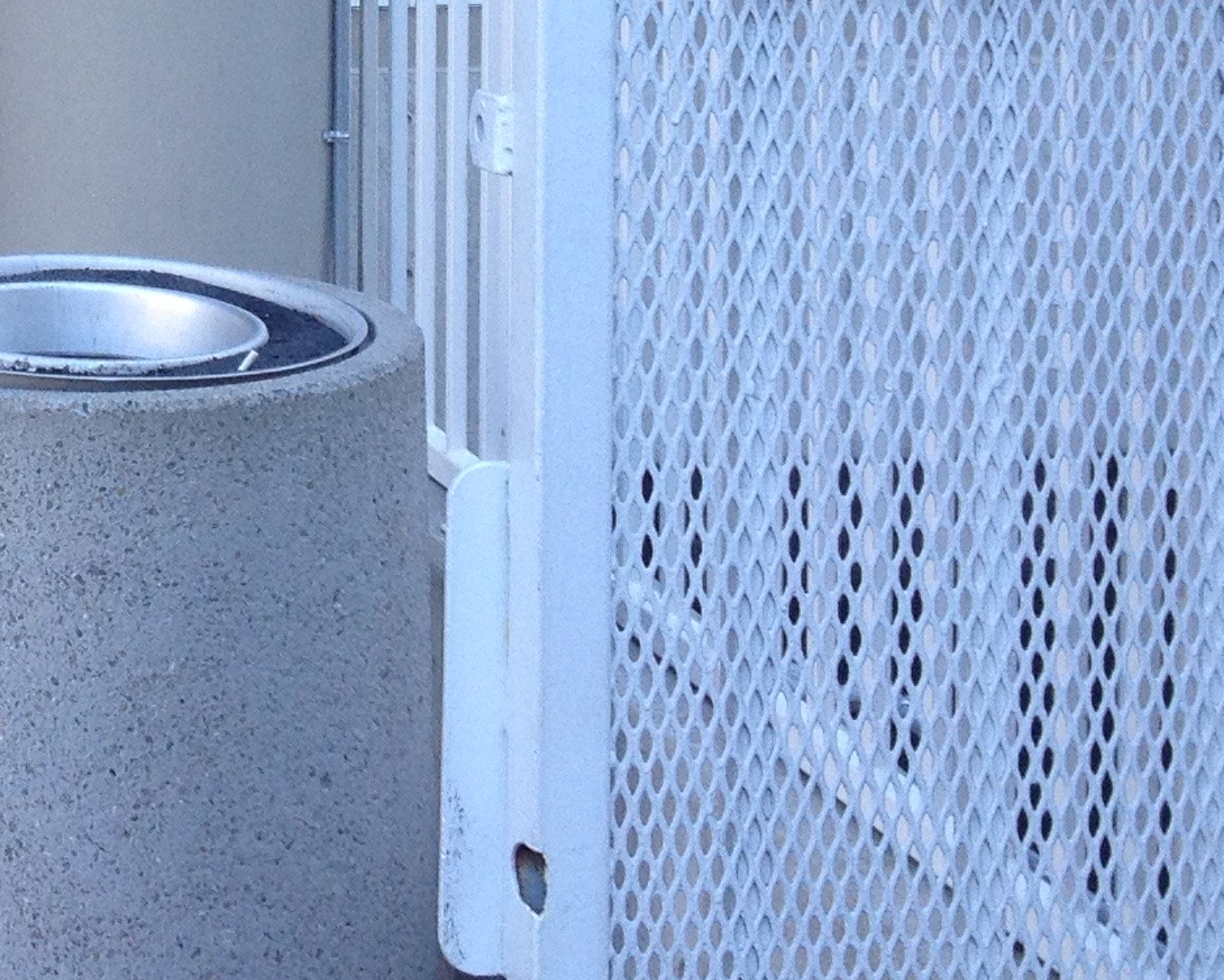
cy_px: -267
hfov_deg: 15.4
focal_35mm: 119
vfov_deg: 12.6
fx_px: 4312
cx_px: -383
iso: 64
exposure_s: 1/120
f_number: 2.4
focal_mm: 4.28
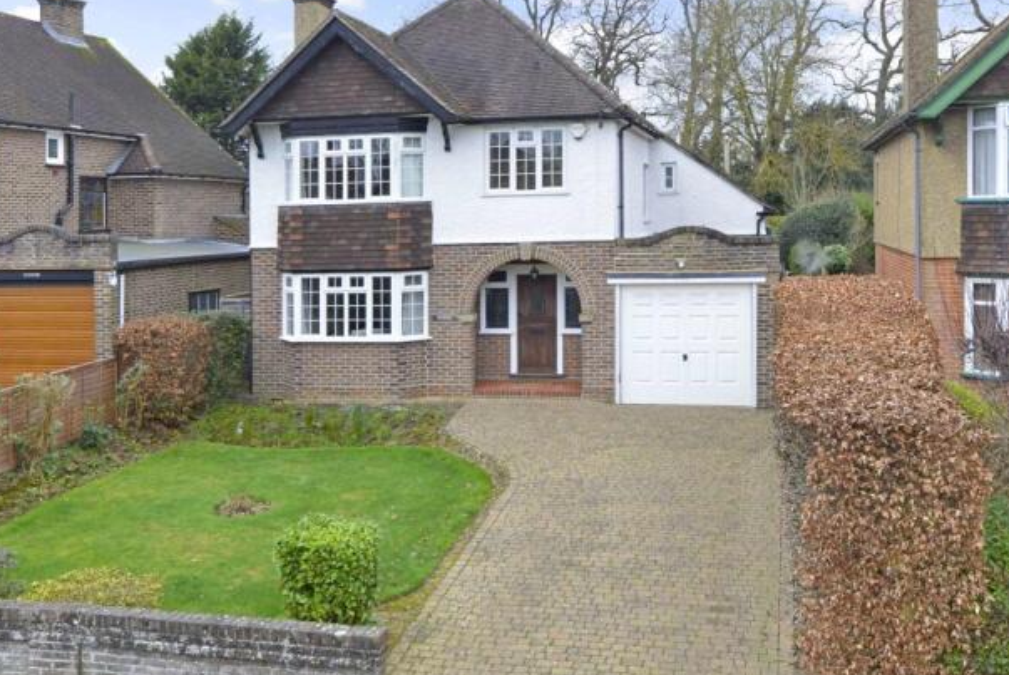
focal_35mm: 38
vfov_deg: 35.1
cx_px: 511
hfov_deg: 50.7
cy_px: 317
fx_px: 1066
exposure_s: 1/60
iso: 400
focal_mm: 35
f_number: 7.1
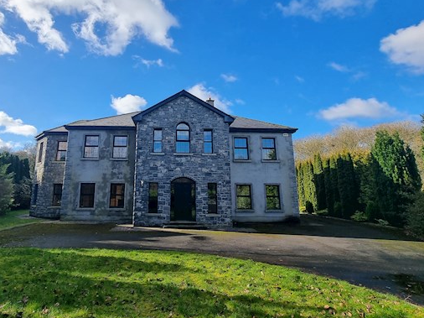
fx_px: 220
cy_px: 131
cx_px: 169
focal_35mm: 18
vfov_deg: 71.0
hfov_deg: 86.7
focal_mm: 2.2
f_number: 2.2
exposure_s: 1/1652
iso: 50
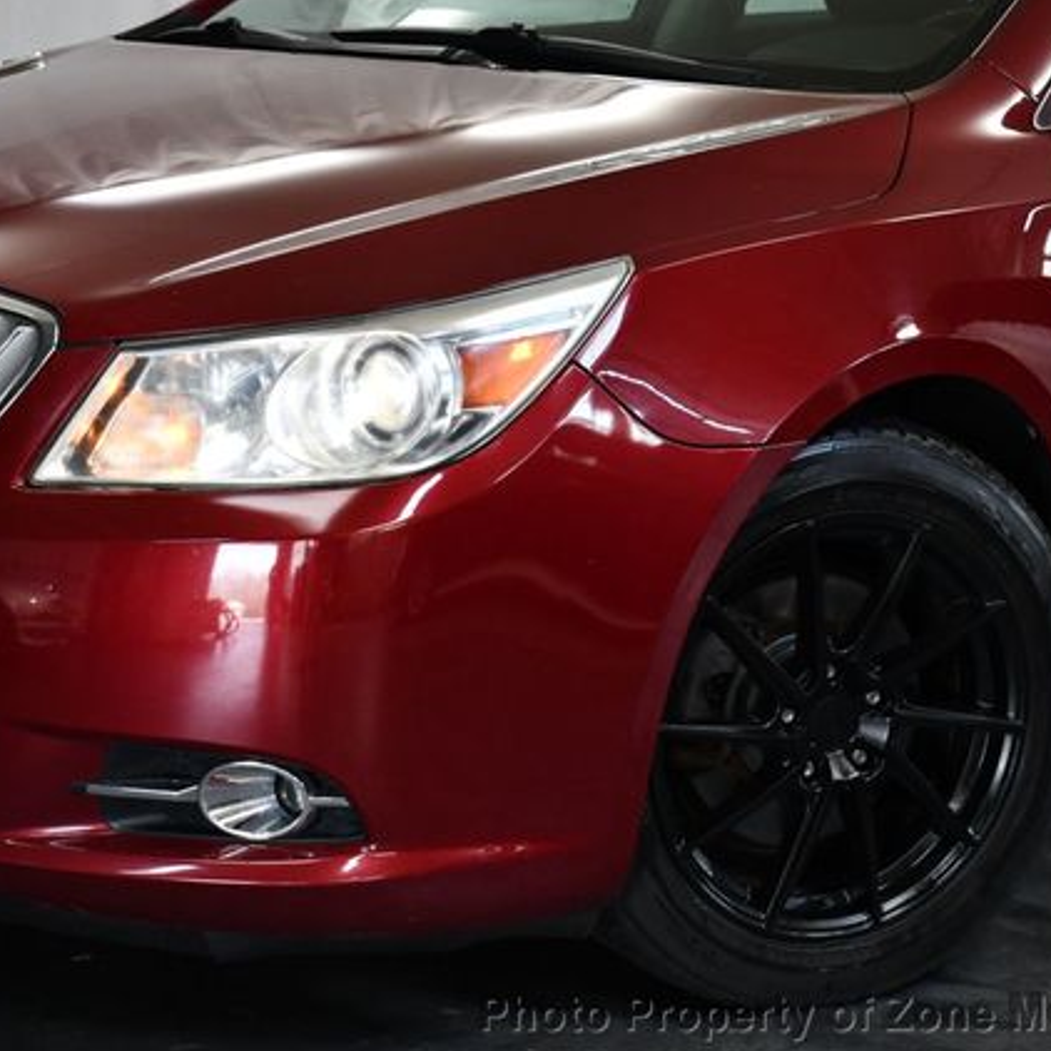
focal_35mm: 80
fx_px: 2748
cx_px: 448
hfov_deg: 21.6
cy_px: 528
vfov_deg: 21.7
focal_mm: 31
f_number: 4.2
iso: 720
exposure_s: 1/250
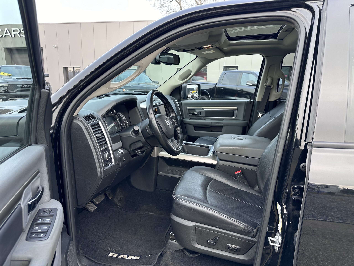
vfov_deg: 56.8
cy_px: 133
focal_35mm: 24
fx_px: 245
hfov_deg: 71.6
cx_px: 177
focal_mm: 6.86
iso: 64
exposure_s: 1/121
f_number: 1.78
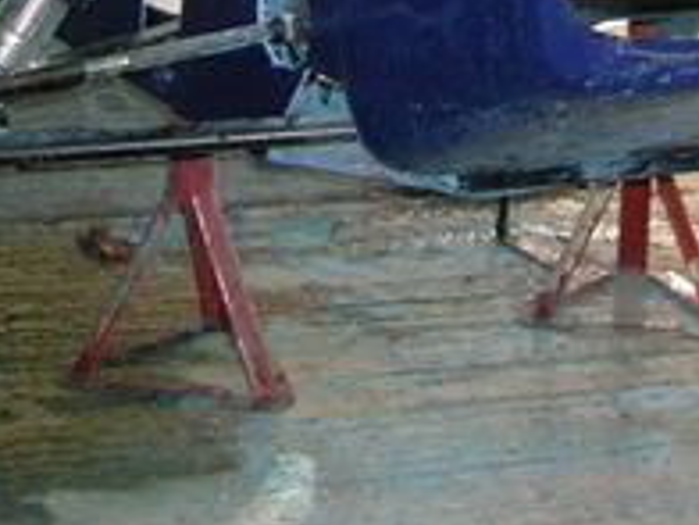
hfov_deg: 17.7
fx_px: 2241
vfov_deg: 12.6
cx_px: 385
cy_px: -270
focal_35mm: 111
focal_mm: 5.7
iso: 84
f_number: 2.9
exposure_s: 1/30.3
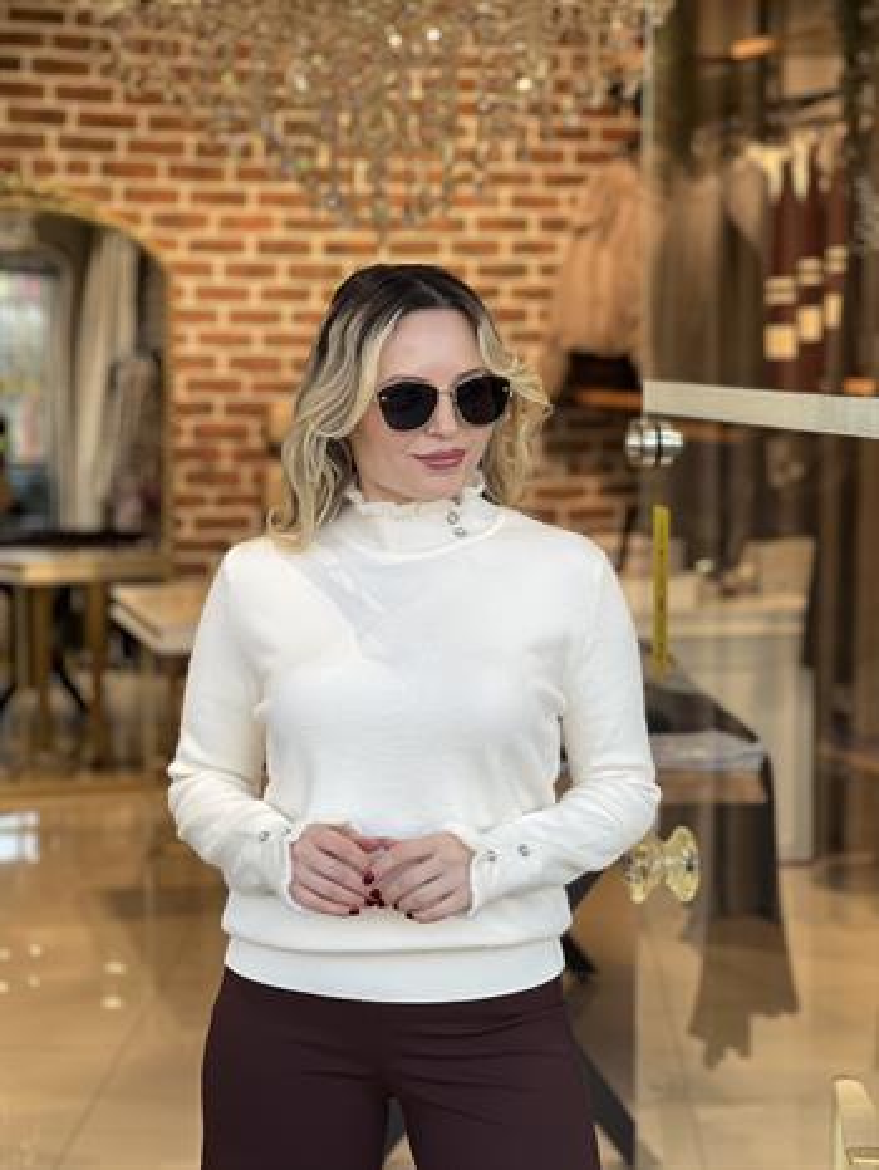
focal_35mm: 77
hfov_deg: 19.2
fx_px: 2605
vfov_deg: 25.3
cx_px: 440
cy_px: 585
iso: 64
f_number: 2.8
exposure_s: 1/100
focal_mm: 9
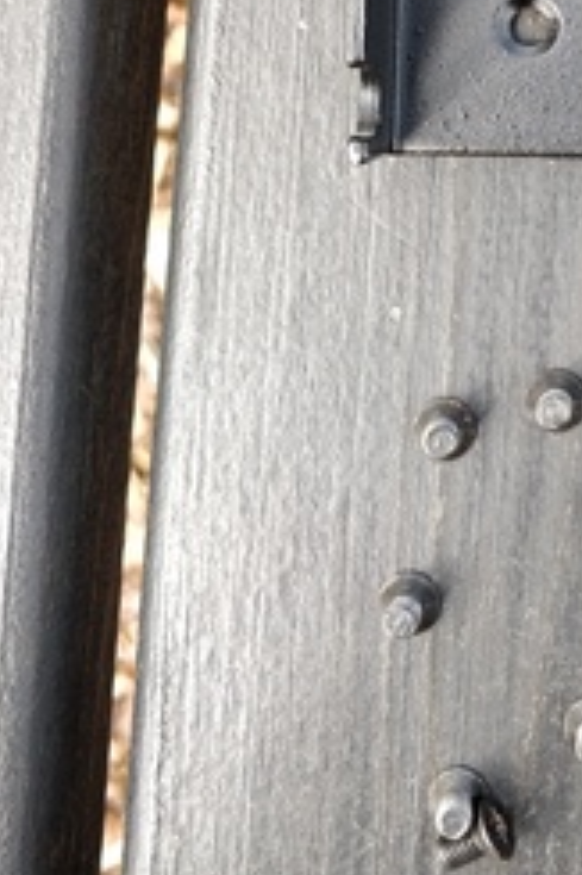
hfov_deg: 19.4
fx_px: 1651
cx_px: 578
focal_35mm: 68
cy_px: -66
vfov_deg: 27.4
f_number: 1.7
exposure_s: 1/176
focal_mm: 4.1
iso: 100
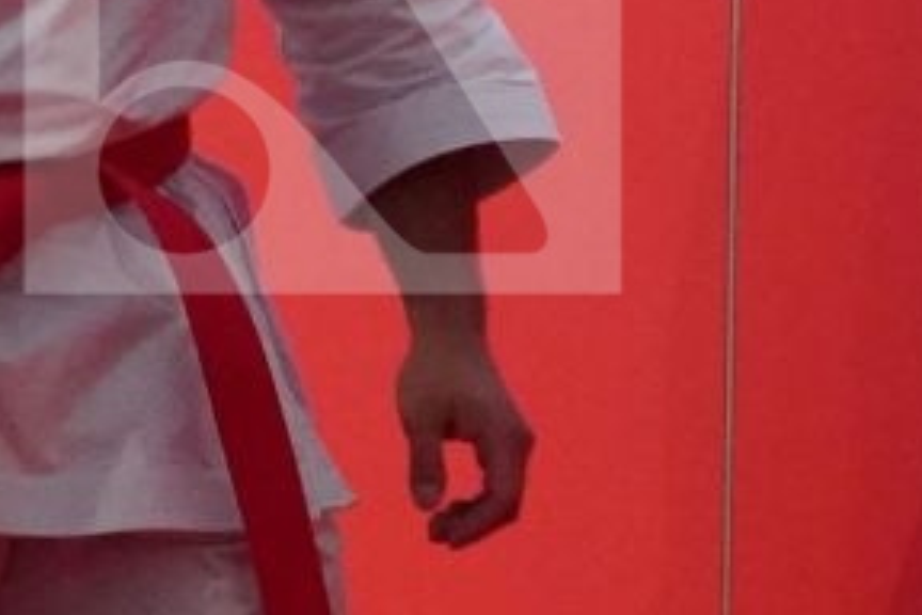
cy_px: 3
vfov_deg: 1.1
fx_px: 32037
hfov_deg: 1.6
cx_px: -762
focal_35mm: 1251
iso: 10000
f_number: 2.8
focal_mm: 200
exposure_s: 1/160
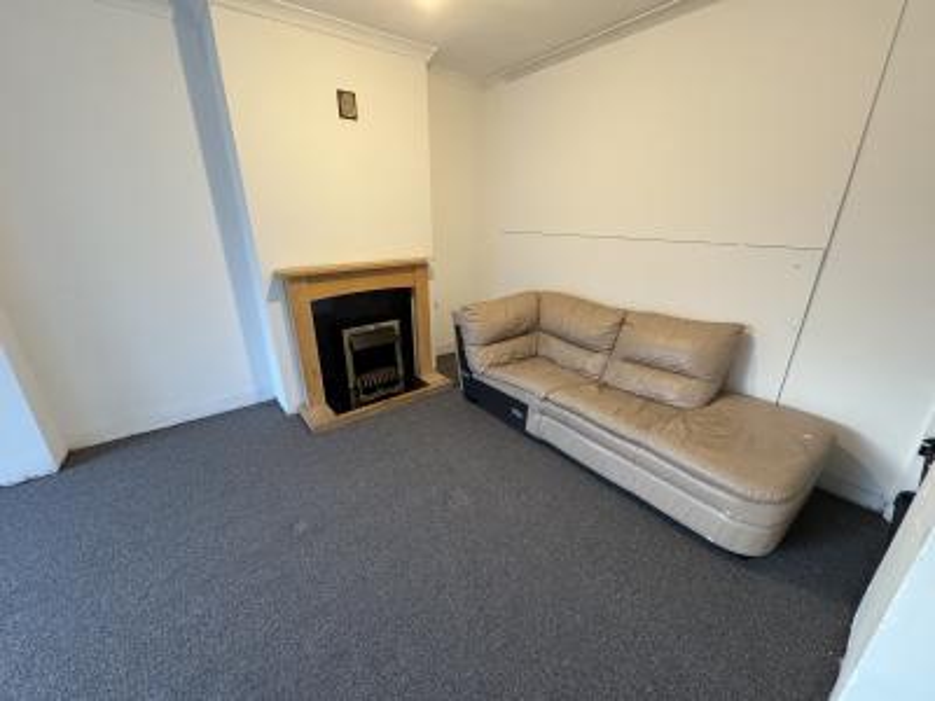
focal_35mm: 14
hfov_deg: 102.1
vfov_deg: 85.7
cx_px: 468
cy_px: 350
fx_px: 378
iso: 250
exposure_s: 1/50
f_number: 2.2
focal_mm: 2.22
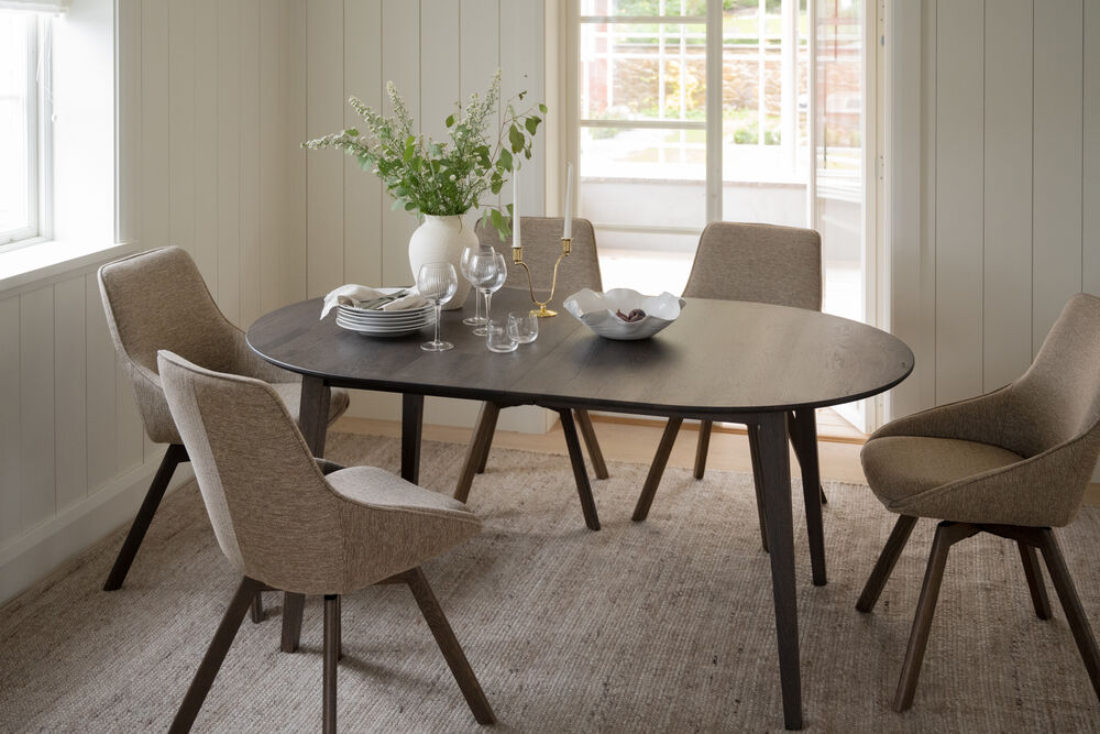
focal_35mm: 38
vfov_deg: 35.1
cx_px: 550
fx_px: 1161
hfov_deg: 50.7
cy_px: 367
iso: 1250
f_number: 4
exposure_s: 1/100
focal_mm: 38
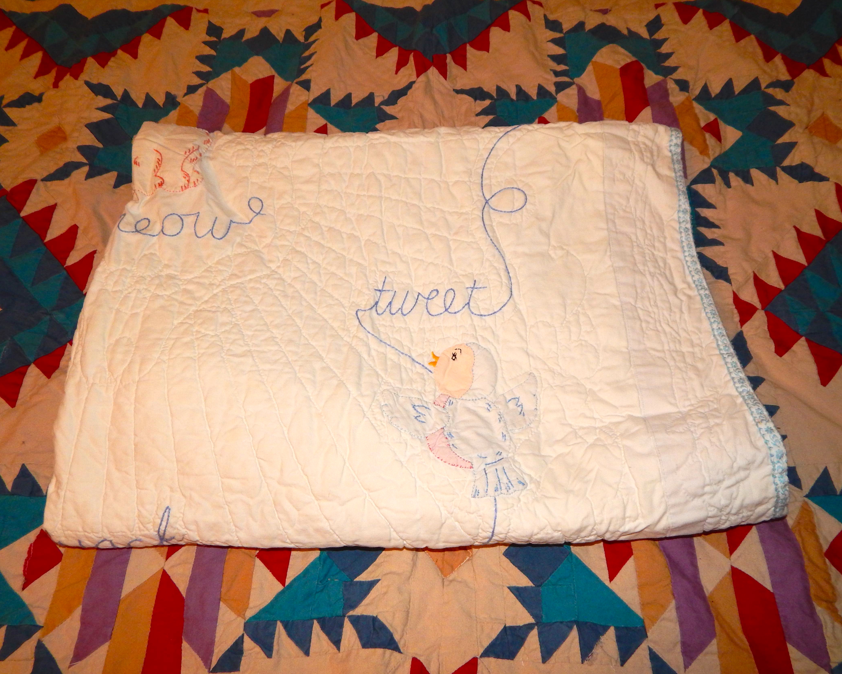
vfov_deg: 53.2
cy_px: 332
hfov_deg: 64.1
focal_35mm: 27
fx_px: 673
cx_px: 432
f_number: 3.1
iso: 200
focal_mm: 4.5
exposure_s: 1/30
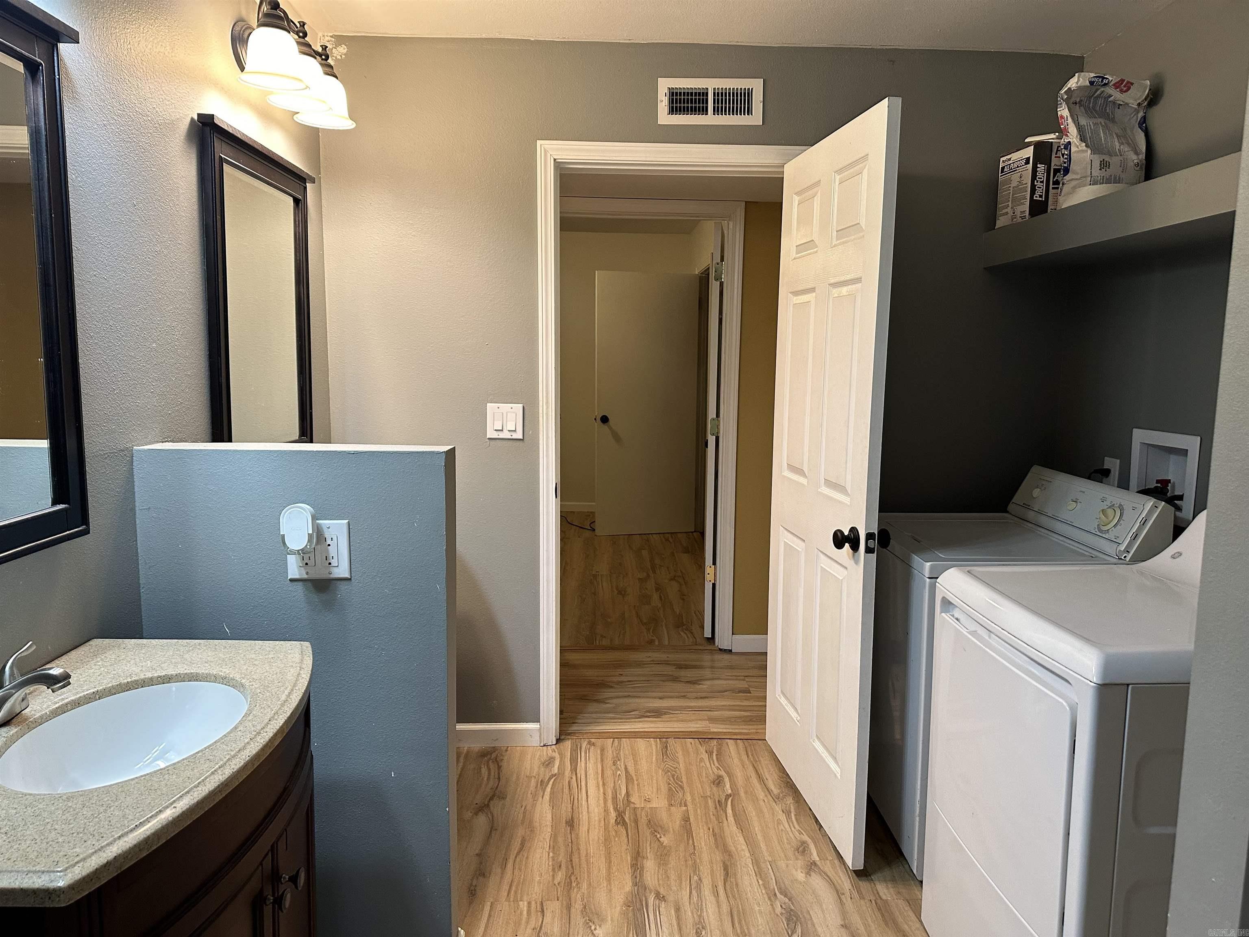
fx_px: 866
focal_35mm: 24
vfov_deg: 56.8
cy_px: 468
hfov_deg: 71.6
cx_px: 624
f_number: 1.78
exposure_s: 1/120
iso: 200
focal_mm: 6.86
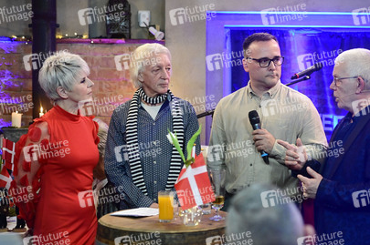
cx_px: 205
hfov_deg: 26.0
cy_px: 128
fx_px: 801
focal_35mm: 78
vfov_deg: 17.4
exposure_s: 1/200
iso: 5000
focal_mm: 70
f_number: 3.2
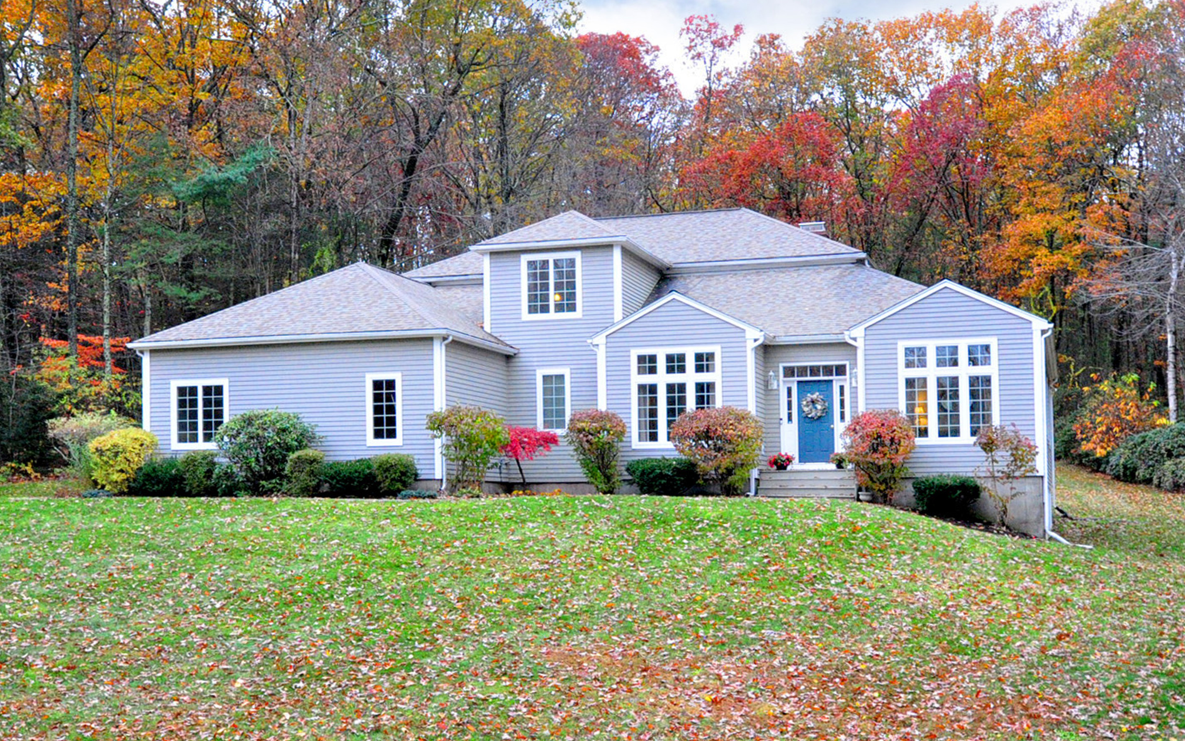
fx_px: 1001
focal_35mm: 31
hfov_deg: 61.2
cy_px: 350
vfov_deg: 40.6
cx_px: 592
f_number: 8
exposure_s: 1/200
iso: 2000
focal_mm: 20
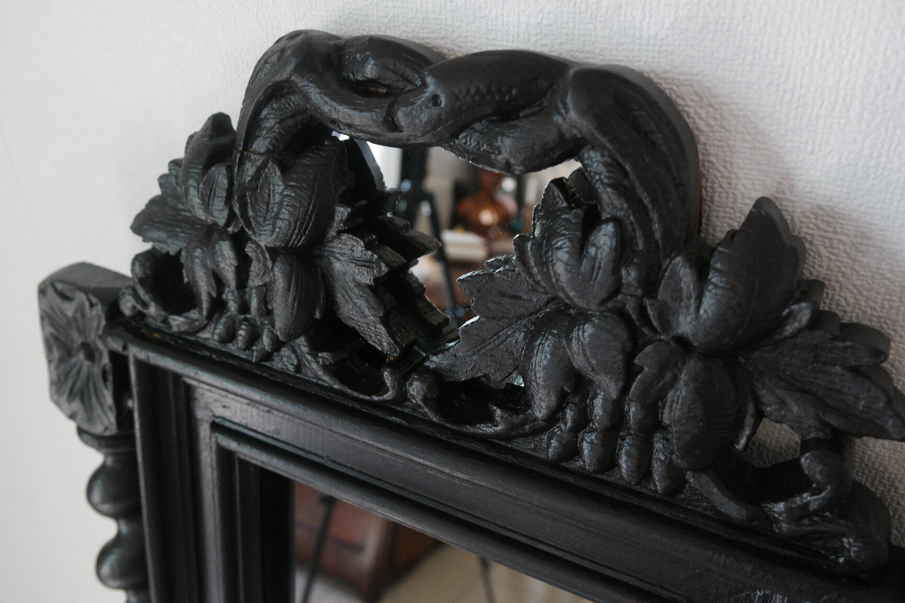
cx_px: 452
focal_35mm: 30
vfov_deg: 43.6
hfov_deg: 61.9
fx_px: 754
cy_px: 302
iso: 800
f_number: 5.6
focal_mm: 20
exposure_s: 1/30
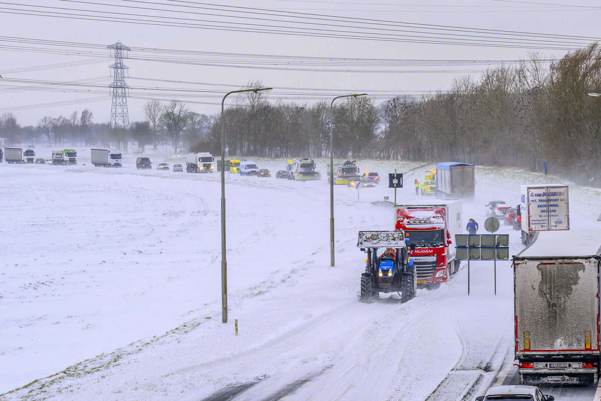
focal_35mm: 105
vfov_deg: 13.0
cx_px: 300
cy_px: 200
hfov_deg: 19.5
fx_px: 1752
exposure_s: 1/250
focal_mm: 70
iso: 220
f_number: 6.3
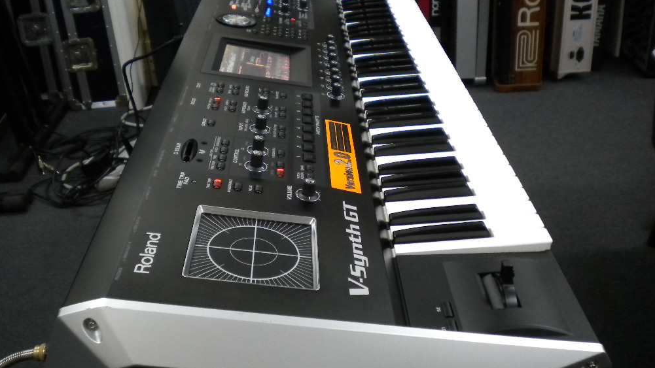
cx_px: 321
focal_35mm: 39
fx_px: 677
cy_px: 184
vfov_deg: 30.4
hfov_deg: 51.6
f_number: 3.1
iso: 400
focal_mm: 6.3
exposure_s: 1/36.3
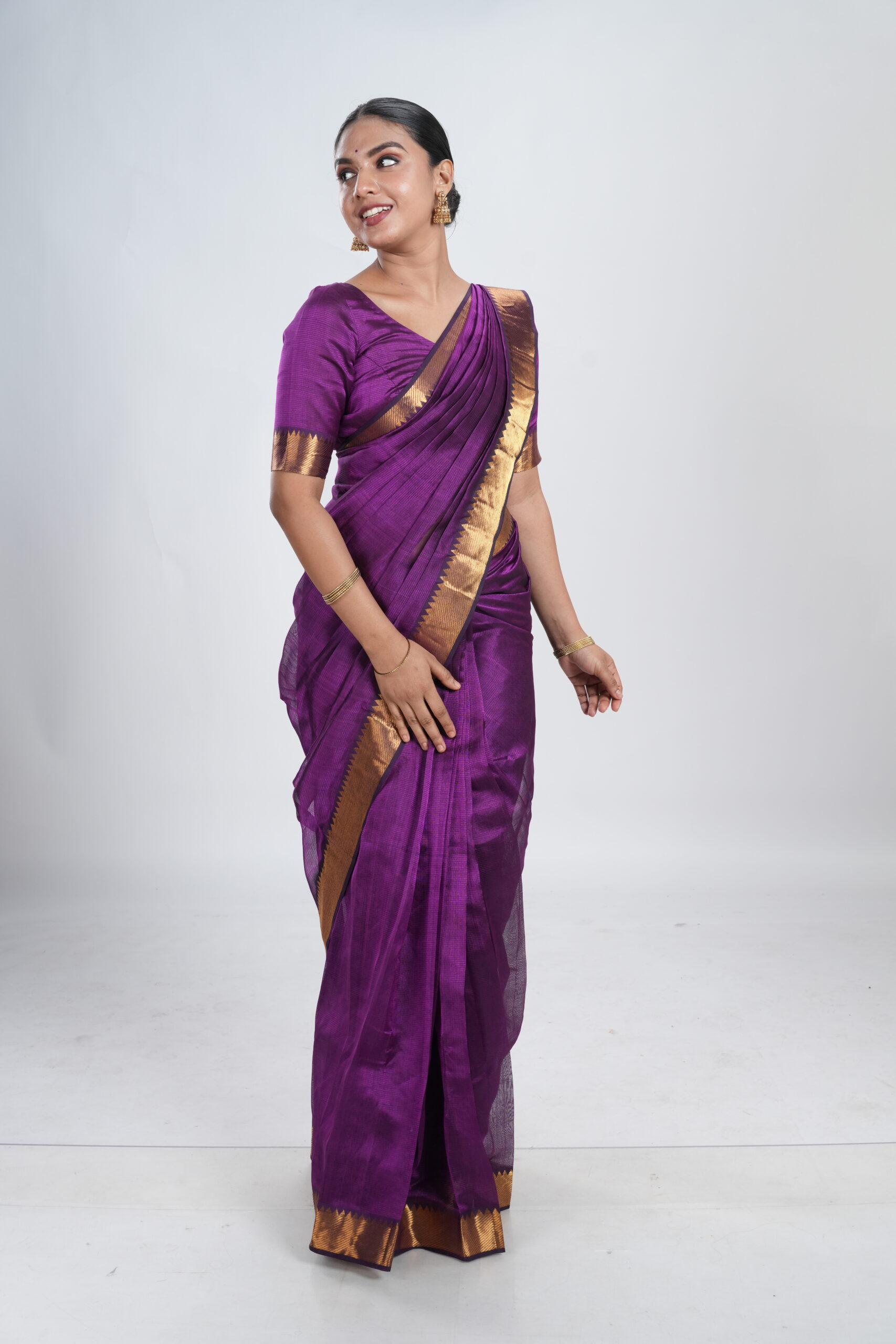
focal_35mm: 50
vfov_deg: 39.6
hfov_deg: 27.0
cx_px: 448
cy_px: 672
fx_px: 1866
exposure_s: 1/160
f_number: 8
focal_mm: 50
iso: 640
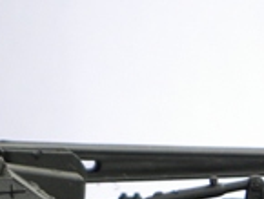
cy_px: 360
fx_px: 2633
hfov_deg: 5.7
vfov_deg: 4.3
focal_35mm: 345
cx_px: 25
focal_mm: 11.8
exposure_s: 1/68.8
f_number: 3.5
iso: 107
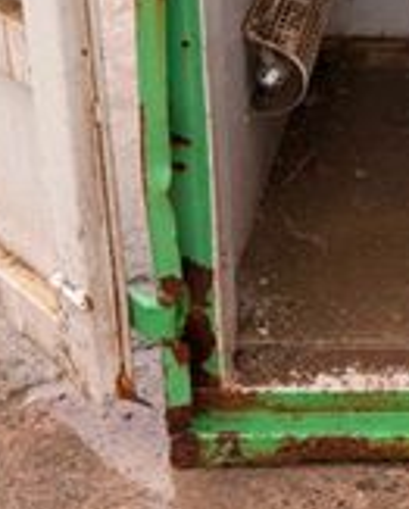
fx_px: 1298
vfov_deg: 21.0
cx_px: 543
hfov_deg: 16.8
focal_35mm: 86
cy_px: -66
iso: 100
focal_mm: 6.76
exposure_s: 1/145
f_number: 1.78
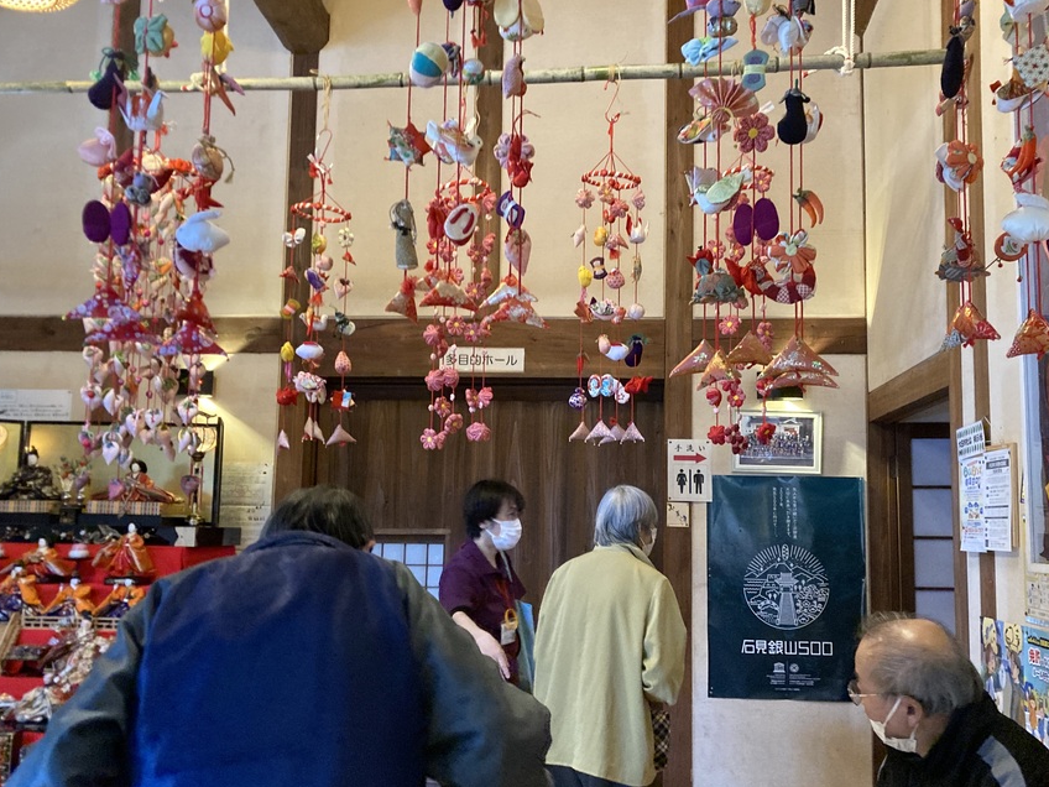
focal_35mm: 33
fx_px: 1000
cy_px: 424
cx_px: 560
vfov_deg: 42.9
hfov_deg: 55.3
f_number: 1.8
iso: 320
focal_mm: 3.99
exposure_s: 1/30
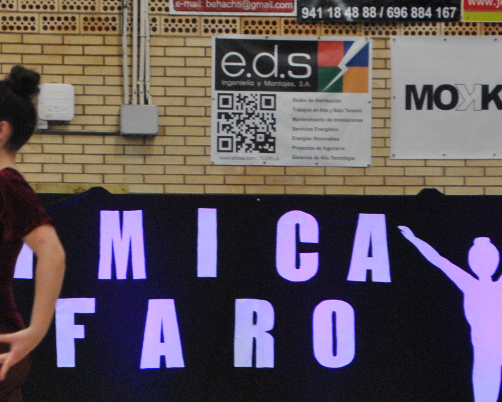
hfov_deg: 8.1
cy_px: 379
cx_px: 163
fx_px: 3535
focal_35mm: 238
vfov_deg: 6.5
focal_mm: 62
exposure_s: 1/125
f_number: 5
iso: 800
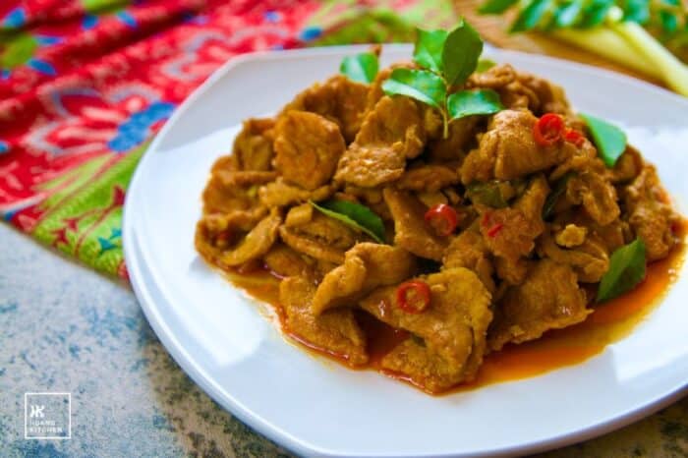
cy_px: 229
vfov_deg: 28.9
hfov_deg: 42.3
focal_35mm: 46
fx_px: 888
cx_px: 344
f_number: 4.8
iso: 160
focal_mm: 31
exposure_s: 1/90
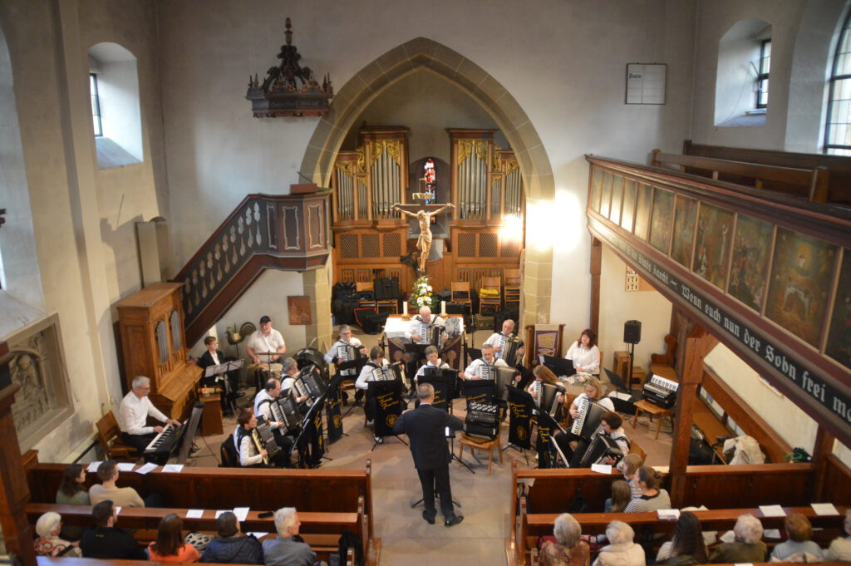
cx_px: 426
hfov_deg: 67.4
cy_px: 283
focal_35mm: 27
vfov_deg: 47.9
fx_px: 638
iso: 1800
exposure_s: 1/60
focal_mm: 18
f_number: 3.5
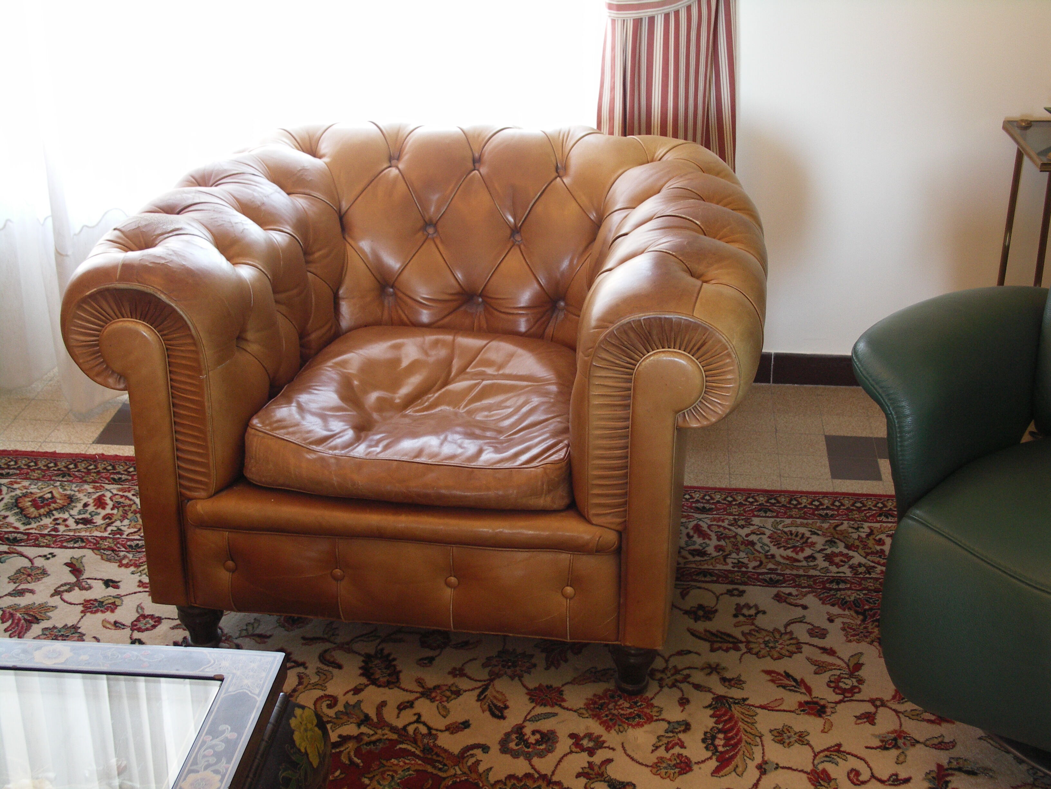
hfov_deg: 38.2
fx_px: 1518
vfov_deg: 29.1
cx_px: 526
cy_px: 394
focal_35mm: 50
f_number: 3.2
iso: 200
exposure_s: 1/8
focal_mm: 13.1
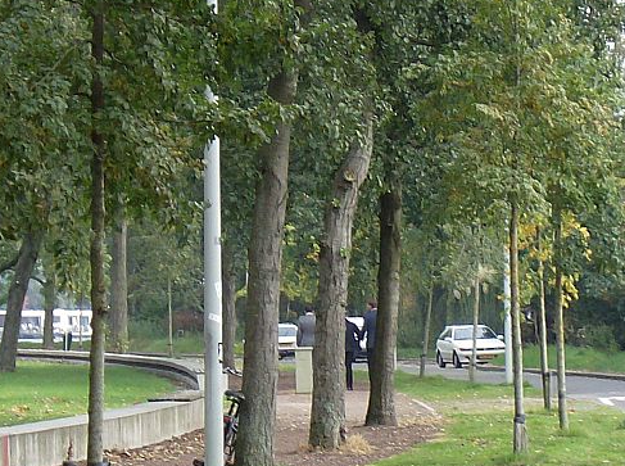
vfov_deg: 6.5
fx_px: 4089
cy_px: 184
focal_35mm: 227
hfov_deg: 8.7
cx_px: 299
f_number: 4.8
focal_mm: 18
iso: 100
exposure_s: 1/144
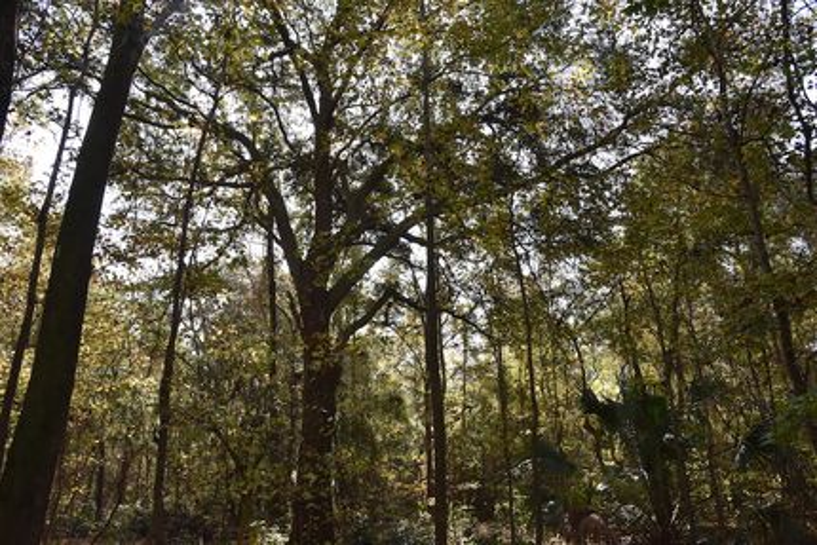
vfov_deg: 53.2
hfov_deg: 73.7
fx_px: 545
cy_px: 272
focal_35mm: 24
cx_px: 408
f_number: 10
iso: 1250
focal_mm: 24
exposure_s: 1/400
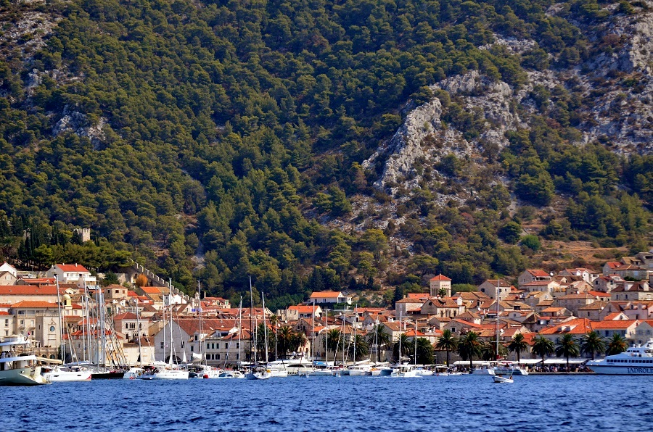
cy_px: 216
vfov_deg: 5.9
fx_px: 4208
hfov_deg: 8.9
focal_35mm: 232
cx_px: 326
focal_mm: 155
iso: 640
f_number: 4.8
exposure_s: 1/3200
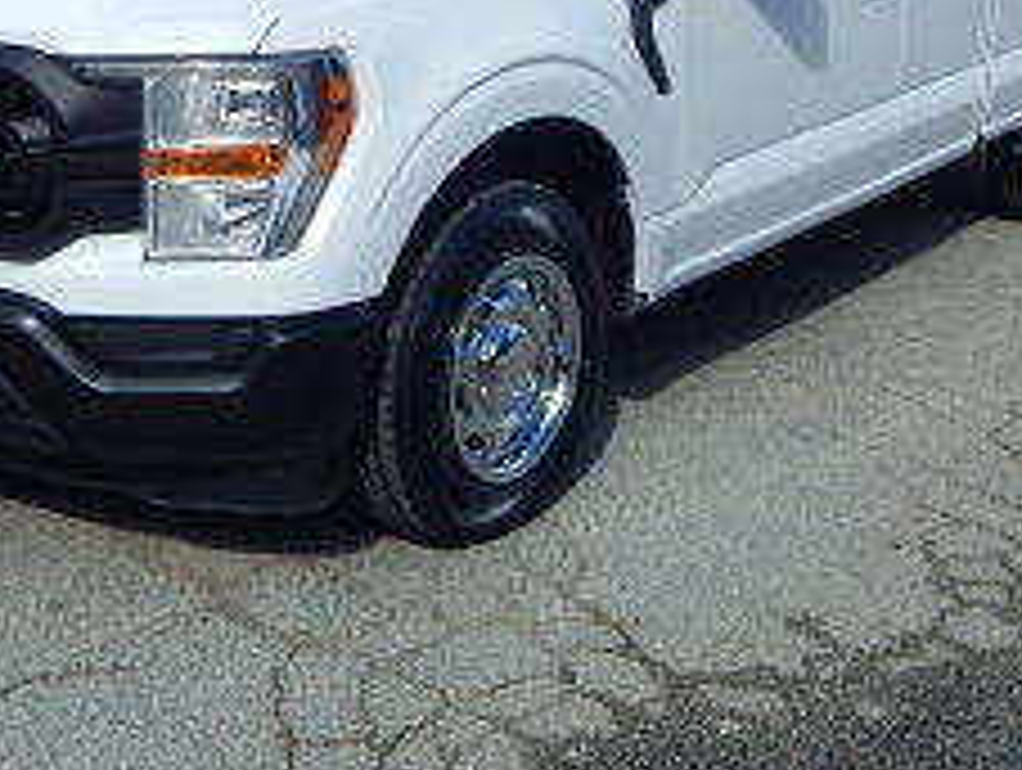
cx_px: 437
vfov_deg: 25.0
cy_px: 178
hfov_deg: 33.1
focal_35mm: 58
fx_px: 1715
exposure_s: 1/640
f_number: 6.7
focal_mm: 6.1
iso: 125
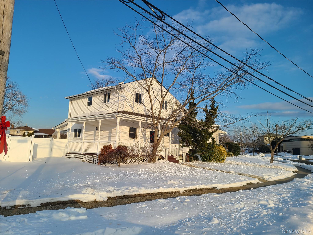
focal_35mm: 26
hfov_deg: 67.3
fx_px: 235
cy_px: 118
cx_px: 156
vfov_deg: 53.1
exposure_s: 1/2450
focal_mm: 5.4
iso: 40
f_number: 1.8
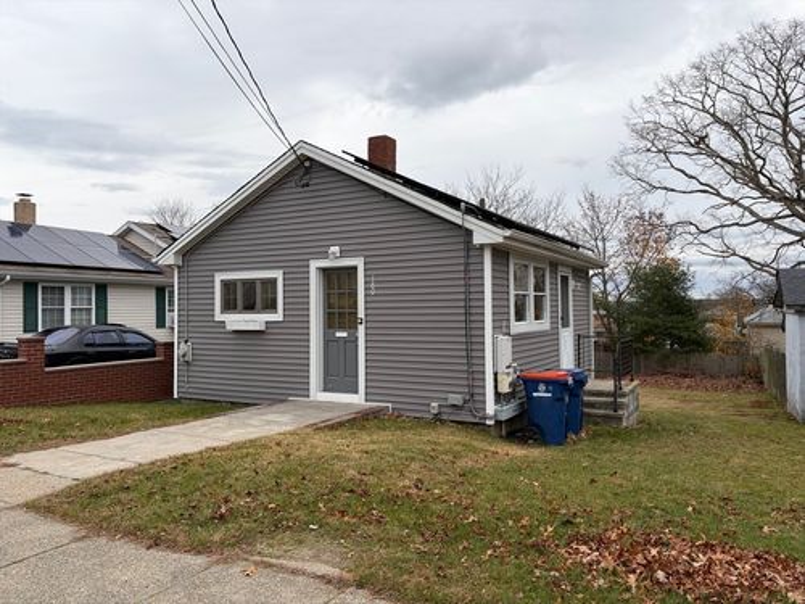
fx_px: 605
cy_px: 302
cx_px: 402
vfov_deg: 53.1
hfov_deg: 67.3
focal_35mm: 26
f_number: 1.6
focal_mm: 5.96
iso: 50
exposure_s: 1/739
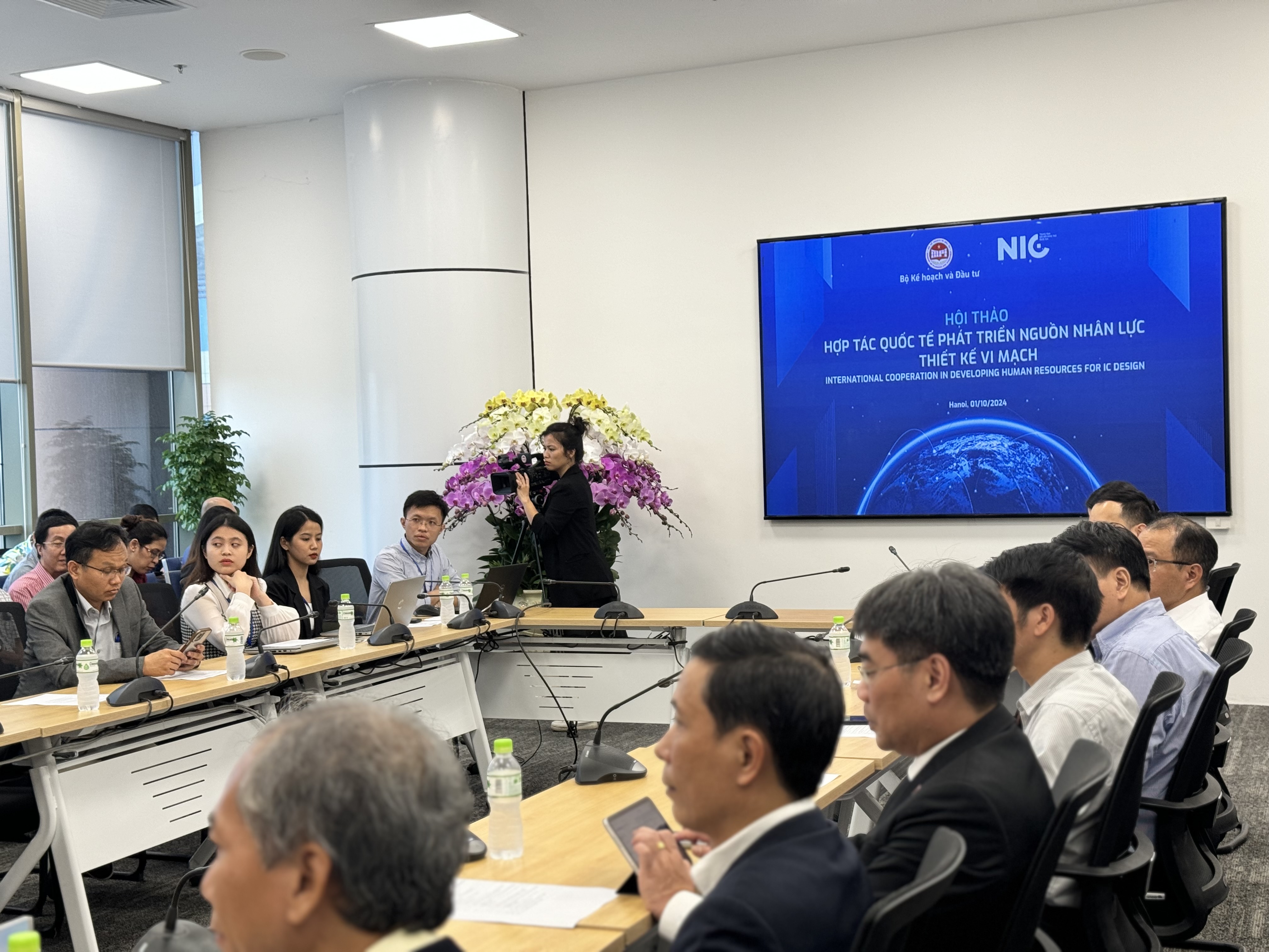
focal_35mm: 48
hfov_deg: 39.7
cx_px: 634
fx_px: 1760
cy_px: 476
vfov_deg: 30.3
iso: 80
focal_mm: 6.76
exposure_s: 1/77
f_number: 1.78
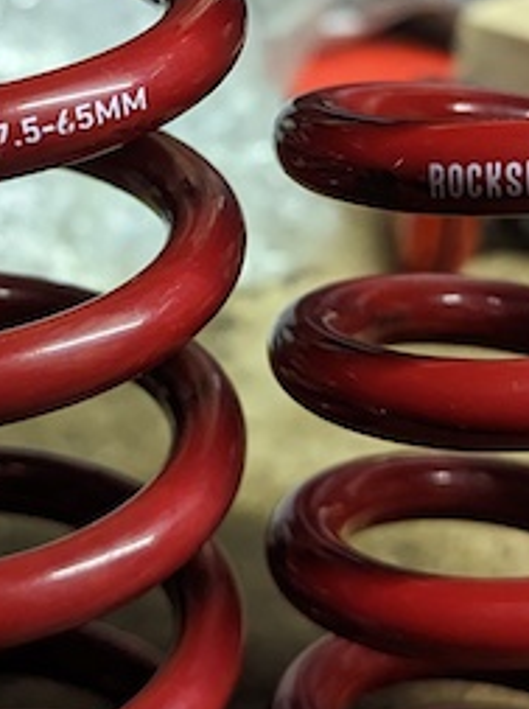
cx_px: 193
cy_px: 182
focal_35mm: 76
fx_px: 1553
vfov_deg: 25.4
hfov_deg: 19.3
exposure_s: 1/100
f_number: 1.85
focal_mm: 6.81
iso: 1235
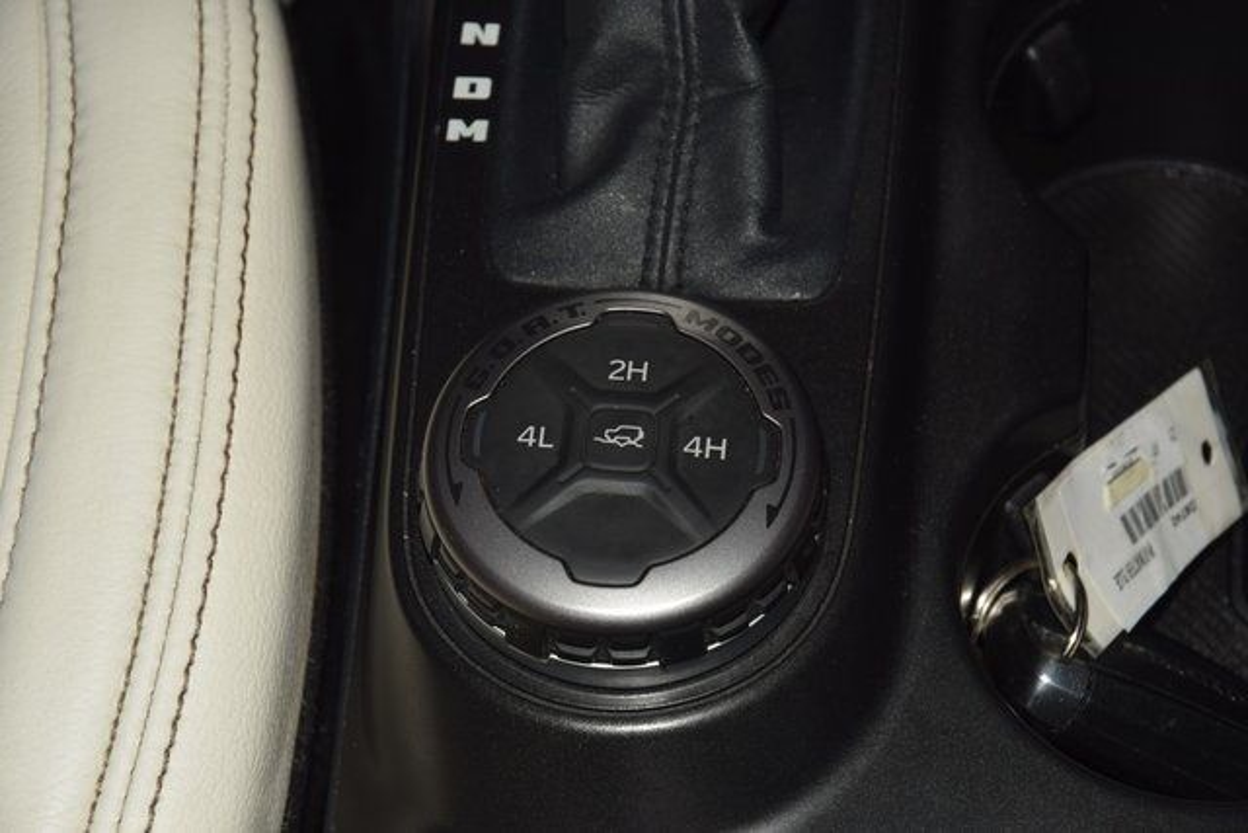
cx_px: 624
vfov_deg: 13.0
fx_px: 3641
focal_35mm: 105
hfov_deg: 19.5
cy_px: 416
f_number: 8
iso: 100
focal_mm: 70
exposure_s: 1/125
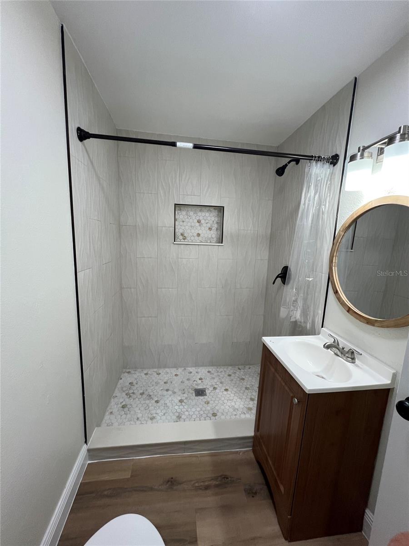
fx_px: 205
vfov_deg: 106.2
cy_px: 273
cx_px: 204
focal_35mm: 13
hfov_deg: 89.9
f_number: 1.8
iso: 160
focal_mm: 1.57
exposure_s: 1/120
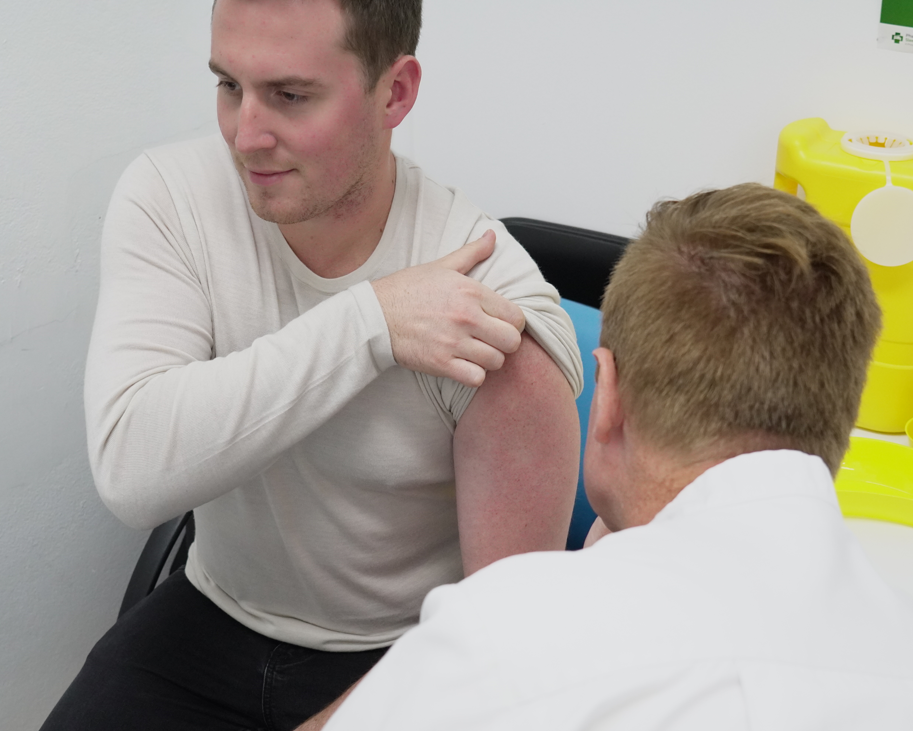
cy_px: 367
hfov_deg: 44.8
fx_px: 1108
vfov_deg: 36.5
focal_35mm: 41
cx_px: 452
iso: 2000
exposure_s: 1/250
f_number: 4
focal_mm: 24
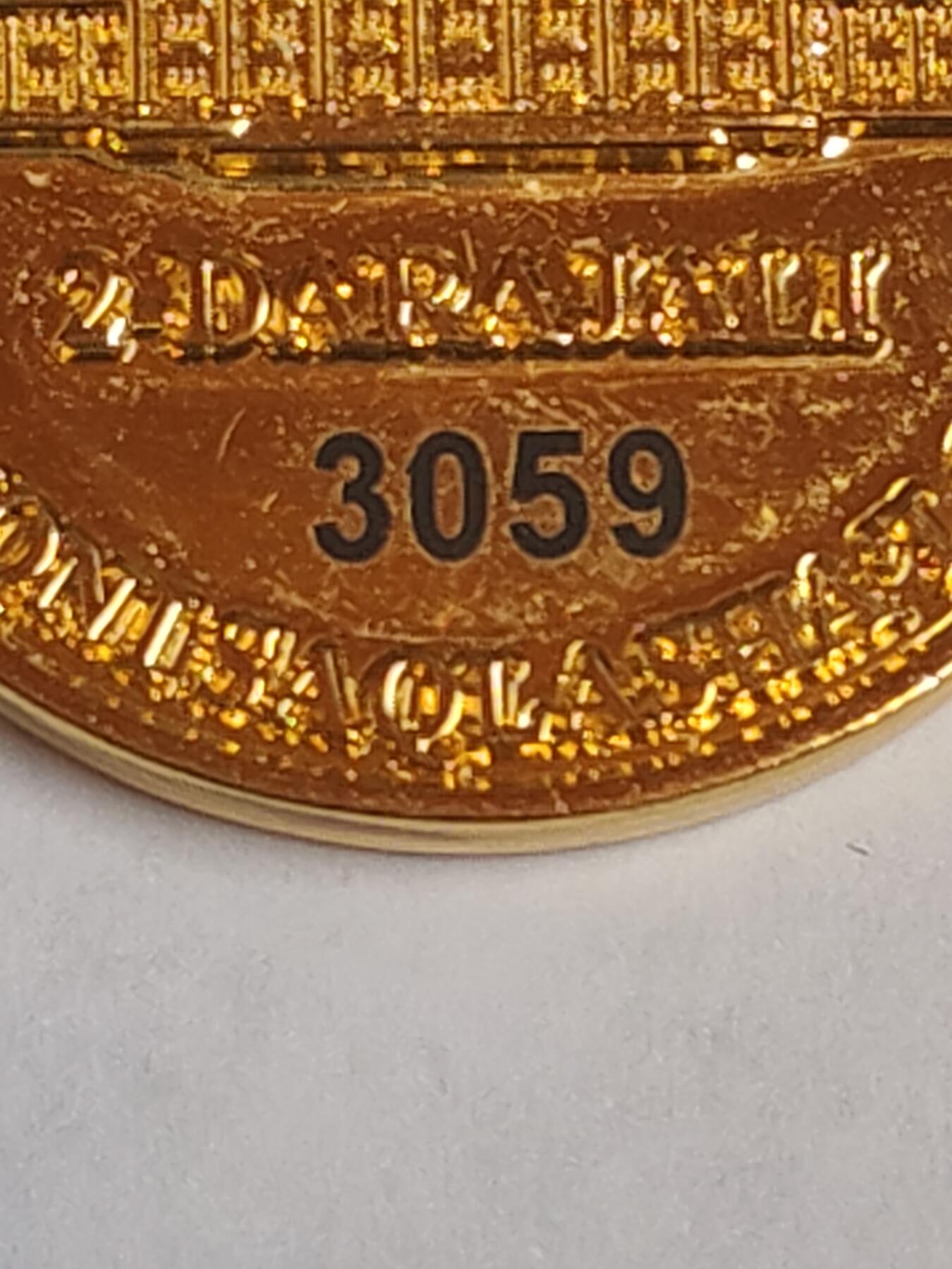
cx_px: 476
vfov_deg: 9.6
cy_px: 634
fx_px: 7590
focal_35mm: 207
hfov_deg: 7.2
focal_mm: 5.52
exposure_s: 1/100
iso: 100
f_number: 1.95
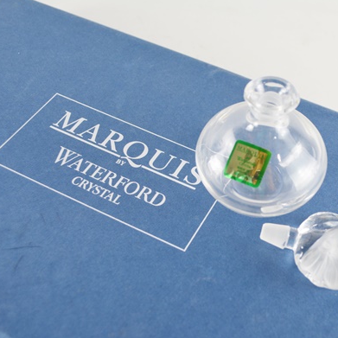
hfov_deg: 35.6
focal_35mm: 47
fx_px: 519
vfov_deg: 36.1
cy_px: 168
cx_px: 236
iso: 400
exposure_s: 1/100
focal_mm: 24
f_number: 5
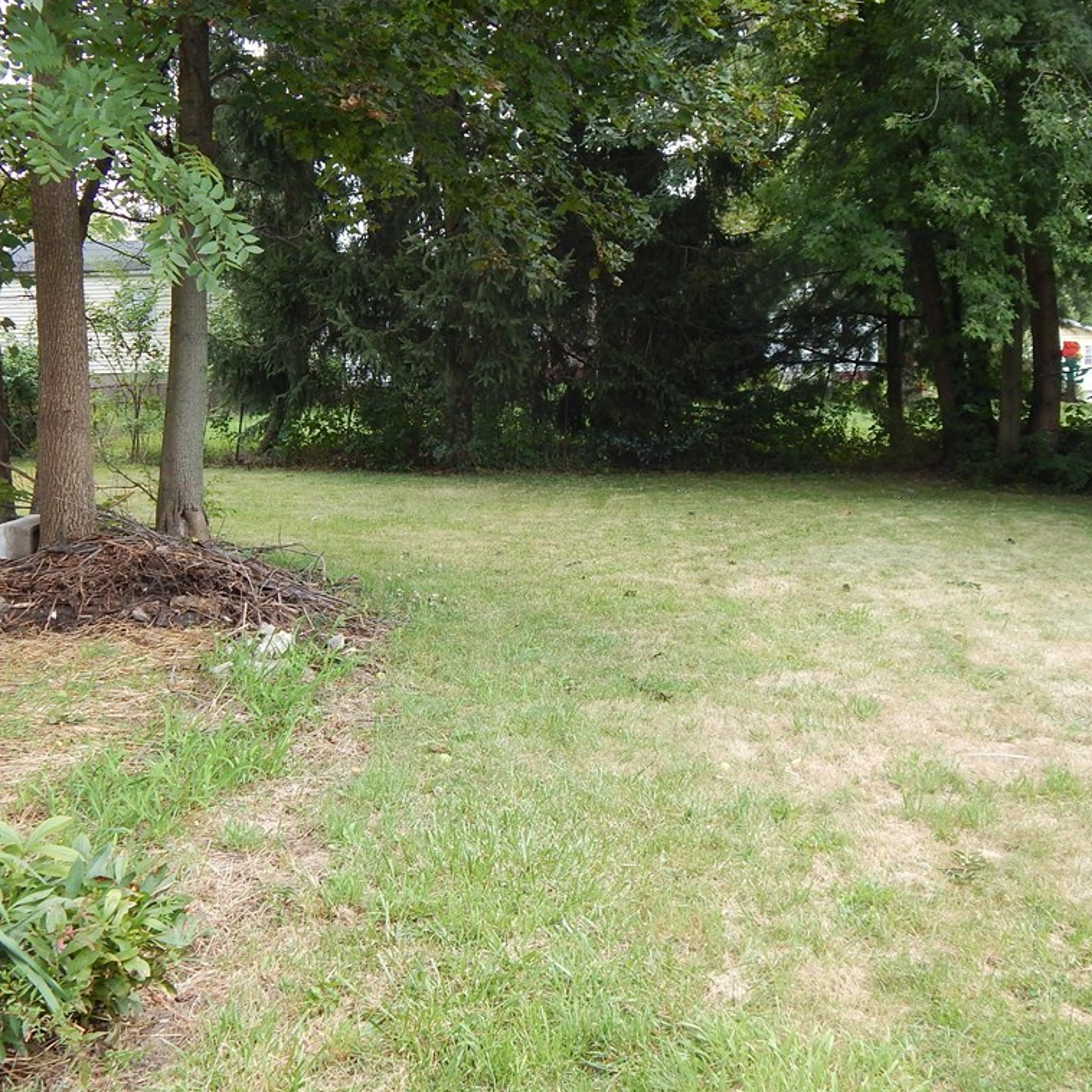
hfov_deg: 44.9
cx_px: 568
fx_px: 1321
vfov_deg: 44.9
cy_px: 540
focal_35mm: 37
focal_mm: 5.6
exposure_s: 1/160
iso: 125
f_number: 3.2
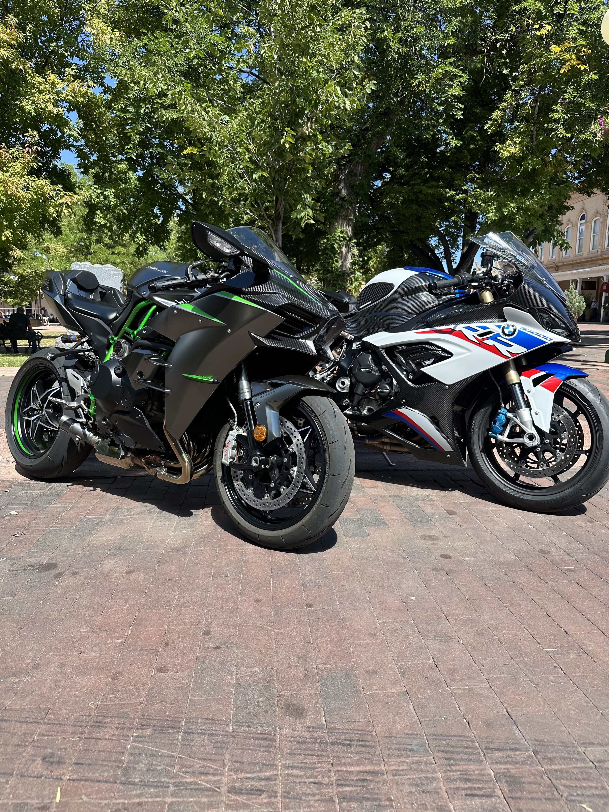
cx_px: 304
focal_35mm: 24
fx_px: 563
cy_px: 406
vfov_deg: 71.6
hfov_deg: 56.8
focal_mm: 6.86
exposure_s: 1/1495
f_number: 1.78
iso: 80
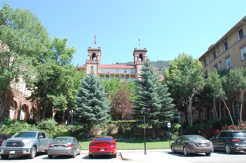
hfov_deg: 67.5
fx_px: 184
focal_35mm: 27
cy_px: 82
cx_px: 123
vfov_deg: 47.8
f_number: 9
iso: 400
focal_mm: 18
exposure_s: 1/160
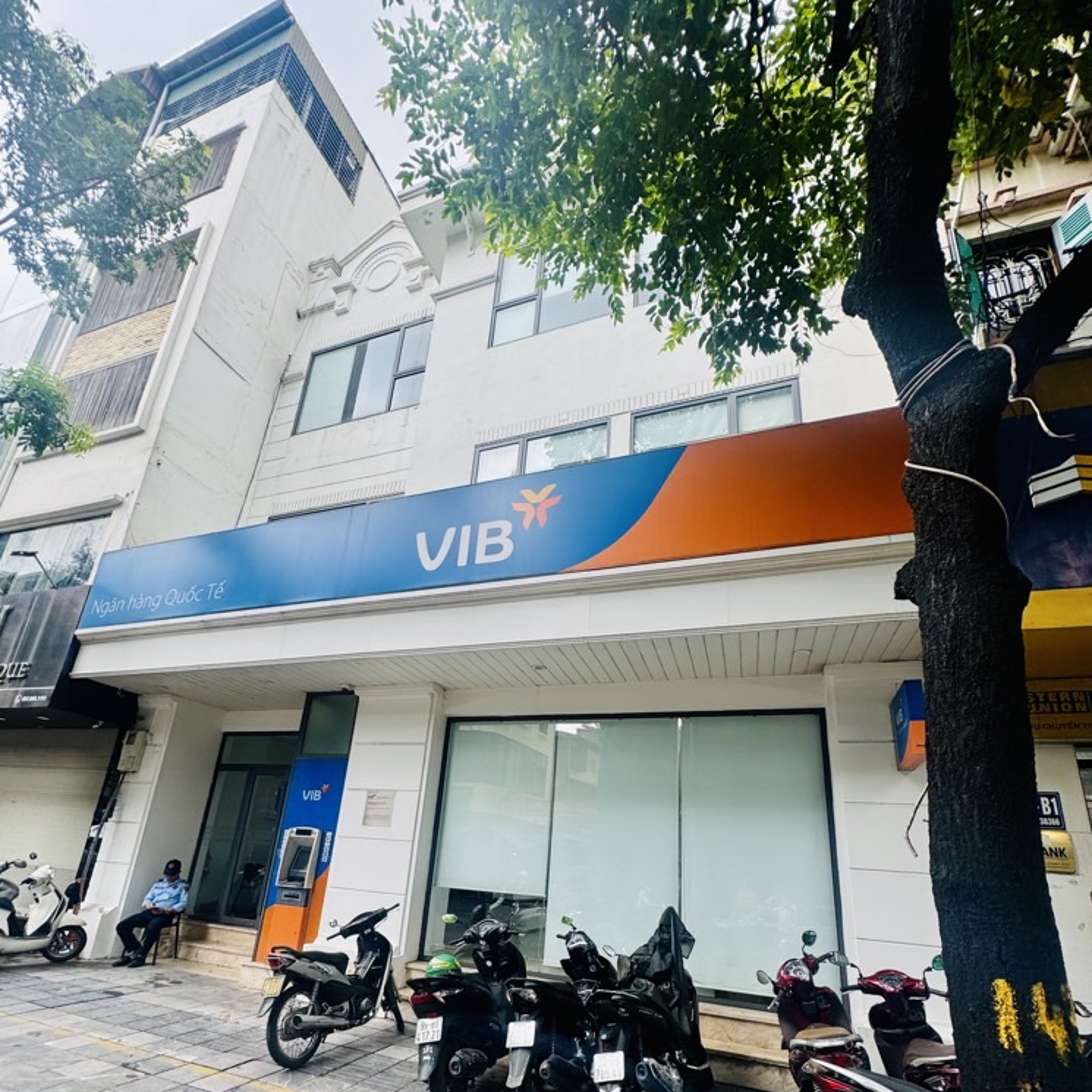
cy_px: 676
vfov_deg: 82.5
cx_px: 535
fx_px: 607
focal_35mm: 17
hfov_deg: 84.0
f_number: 2.2
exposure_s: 1/216
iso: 40
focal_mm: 2.22
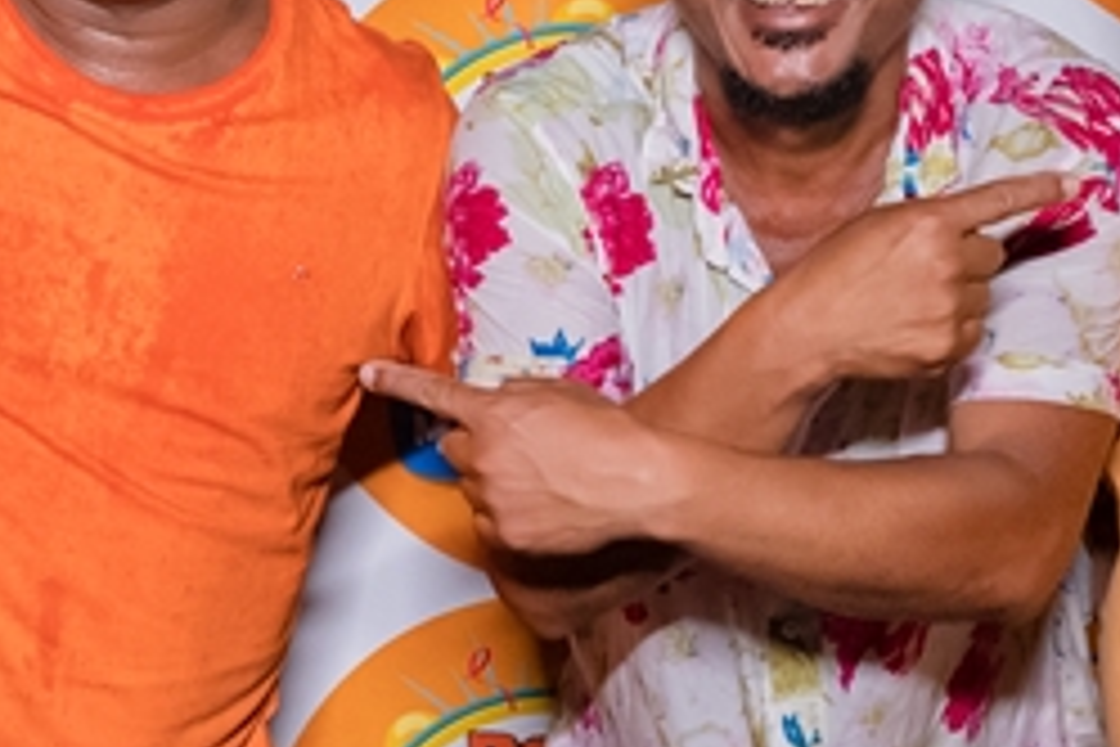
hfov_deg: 19.0
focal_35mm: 107
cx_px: 353
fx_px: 3329
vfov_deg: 12.8
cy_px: 486
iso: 2500
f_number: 2.8
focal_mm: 24
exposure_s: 1/200
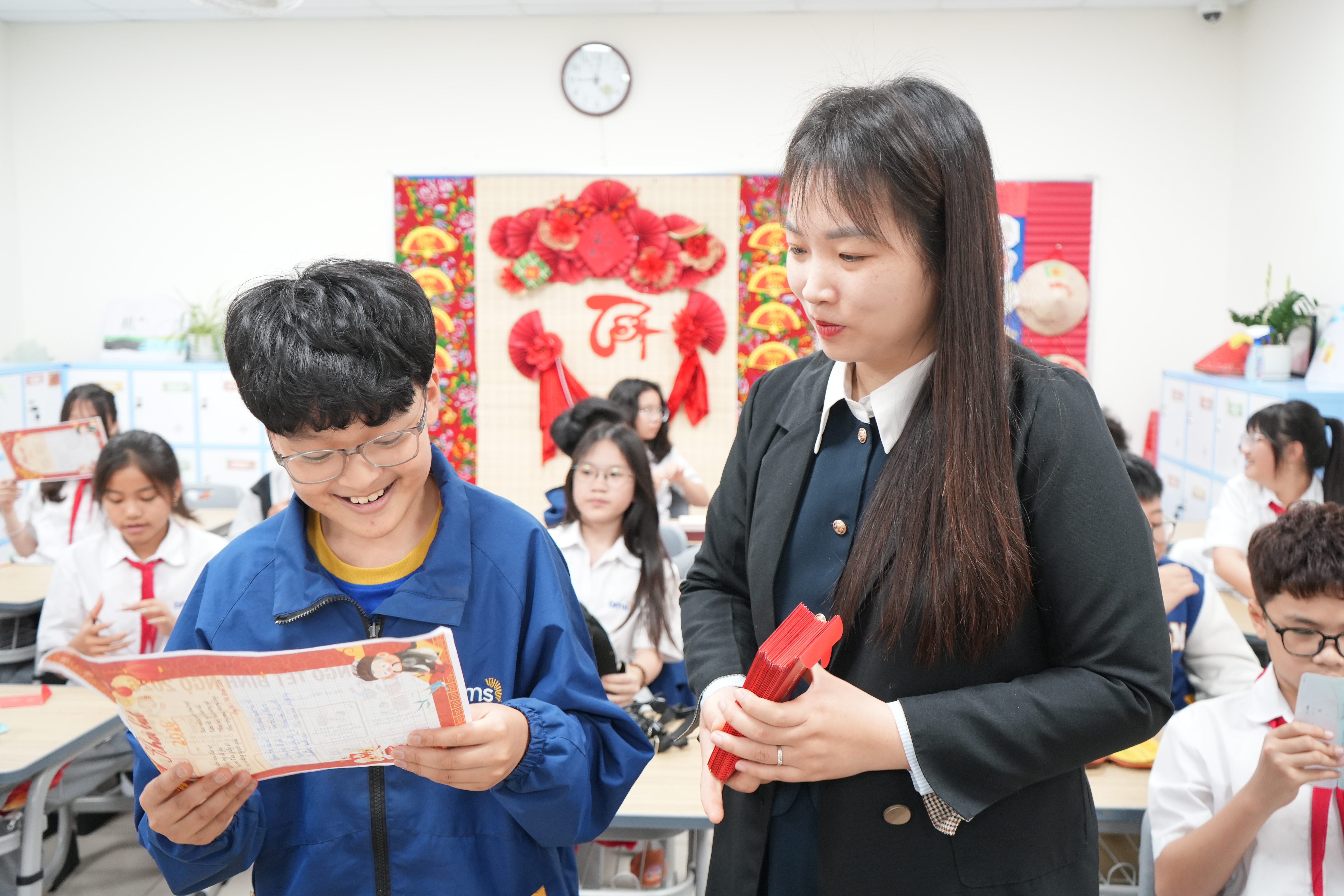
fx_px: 1157
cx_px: 672
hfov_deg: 60.3
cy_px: 448
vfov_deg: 42.3
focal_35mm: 31
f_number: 5
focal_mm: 31
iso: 1600
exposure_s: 1/60
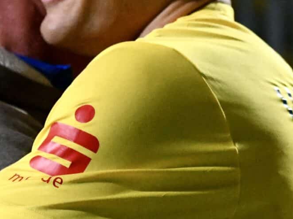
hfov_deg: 9.5
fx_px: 1769
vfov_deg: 7.1
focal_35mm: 209
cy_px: 54
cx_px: 120
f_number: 2.8
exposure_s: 1/1600
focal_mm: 70
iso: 8000
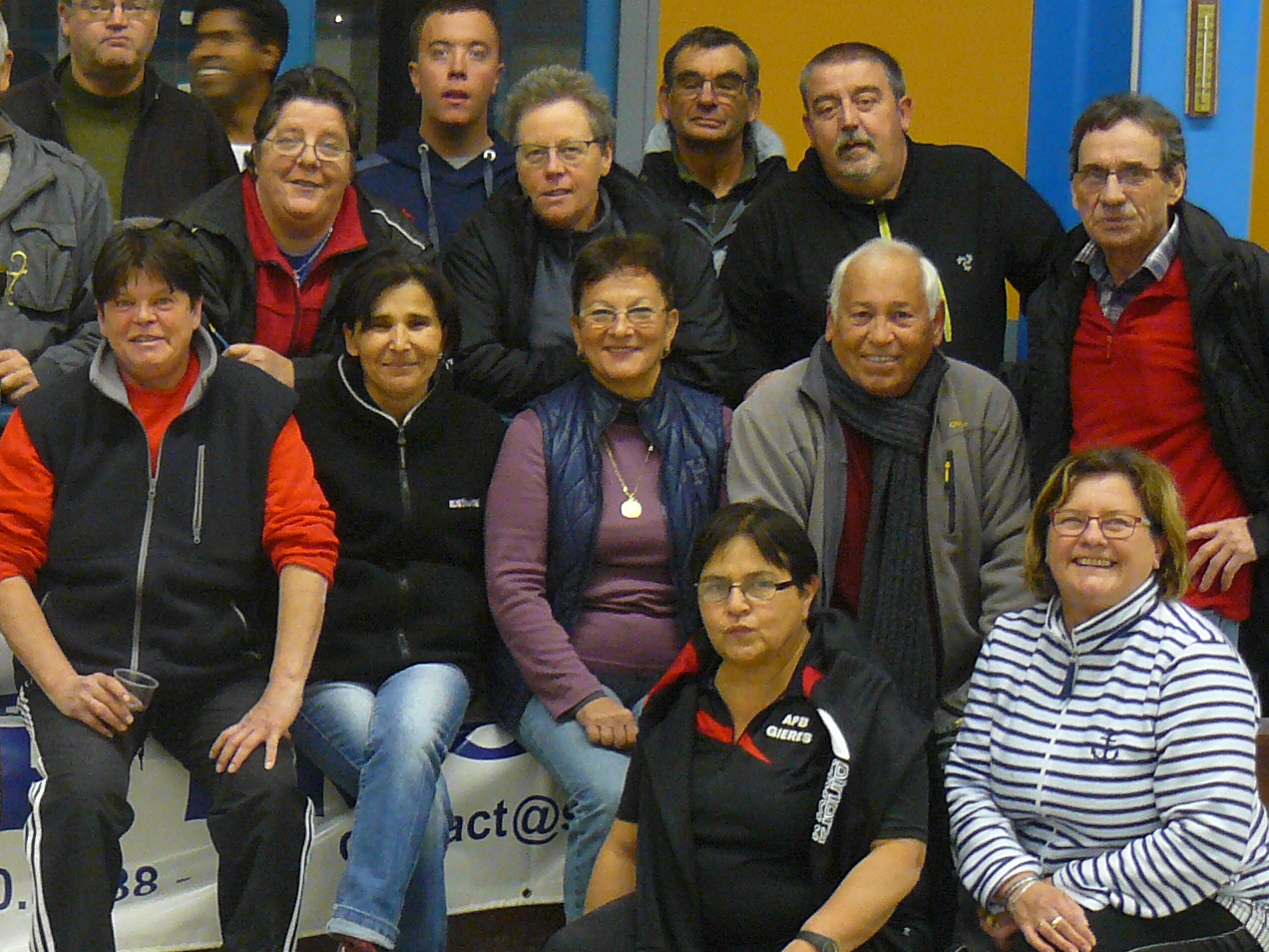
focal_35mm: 99
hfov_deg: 19.2
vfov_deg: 14.9
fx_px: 3629
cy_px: 617
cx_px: -28
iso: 200
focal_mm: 6.8
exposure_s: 1/10
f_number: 2.8
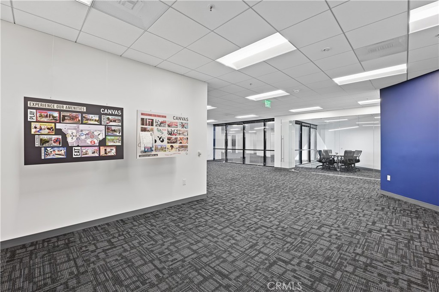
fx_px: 189
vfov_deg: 75.4
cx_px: 220
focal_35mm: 16
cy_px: 146
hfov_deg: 98.6
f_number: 8
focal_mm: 15.5
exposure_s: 1/3
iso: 400
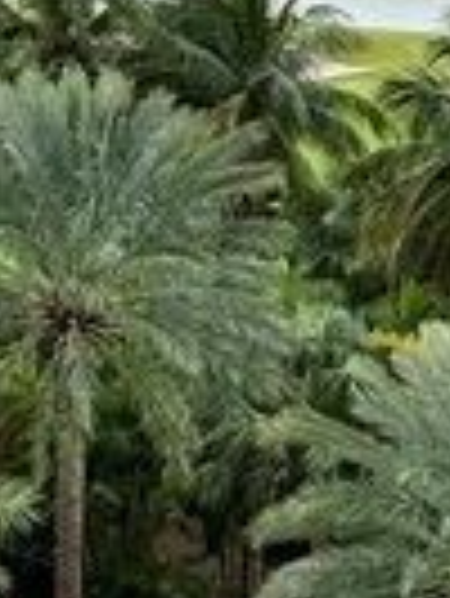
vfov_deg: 8.2
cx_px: 468
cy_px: 645
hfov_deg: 6.2
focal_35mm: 241
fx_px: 4171
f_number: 1.78
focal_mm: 6.76
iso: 64
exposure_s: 1/1724
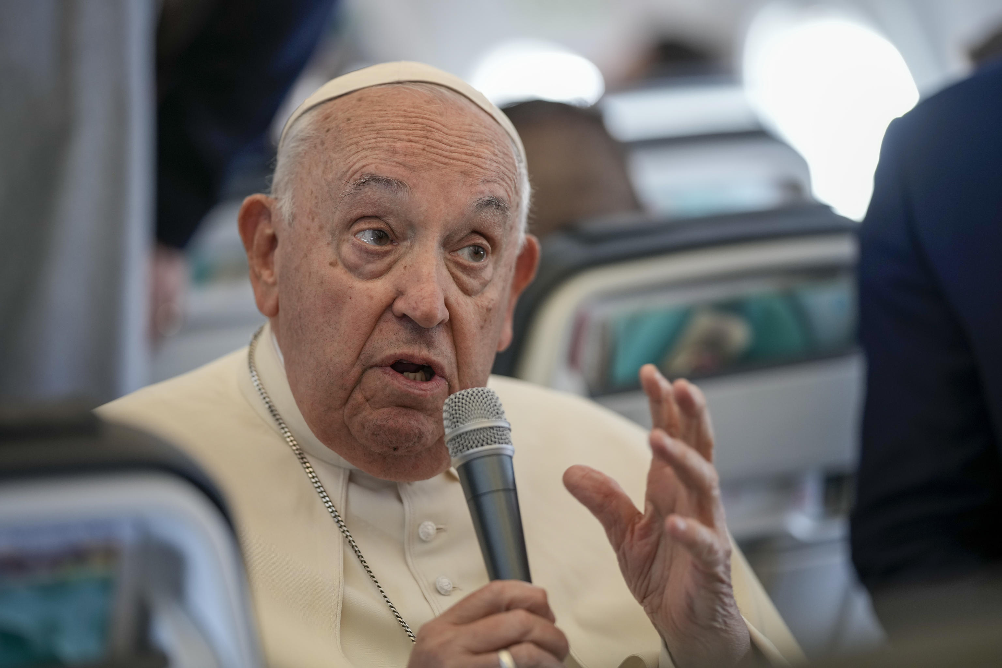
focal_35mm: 135
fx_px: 3757
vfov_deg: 10.2
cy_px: 334
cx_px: 501
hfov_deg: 15.2
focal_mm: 135
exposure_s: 1/250
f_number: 1.8
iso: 800
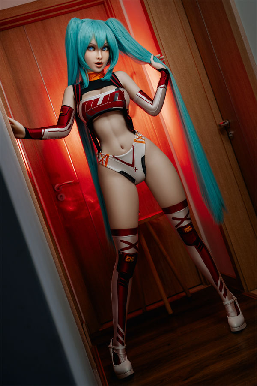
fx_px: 439
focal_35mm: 41
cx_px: 128
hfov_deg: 32.6
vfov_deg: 47.4
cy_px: 193
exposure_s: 1/80
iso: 320
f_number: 3.5
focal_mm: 41
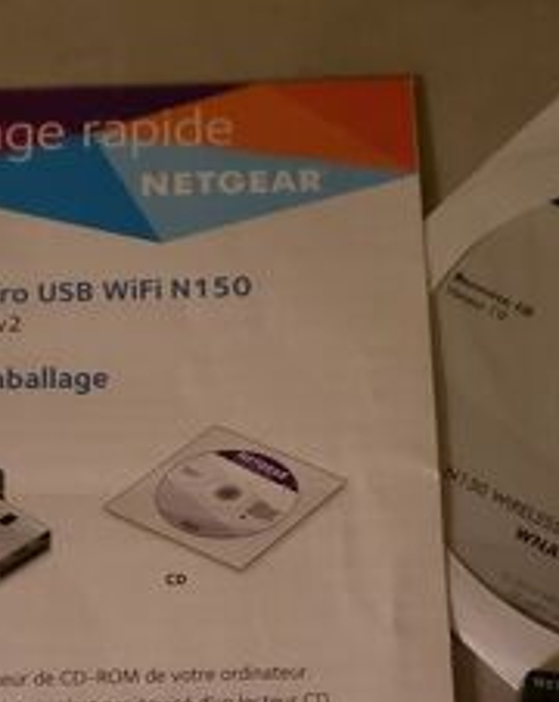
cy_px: 693
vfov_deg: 25.2
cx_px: 224
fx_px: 1493
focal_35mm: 72
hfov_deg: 21.2
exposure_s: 1/10
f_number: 1.5
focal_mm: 4.3
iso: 500
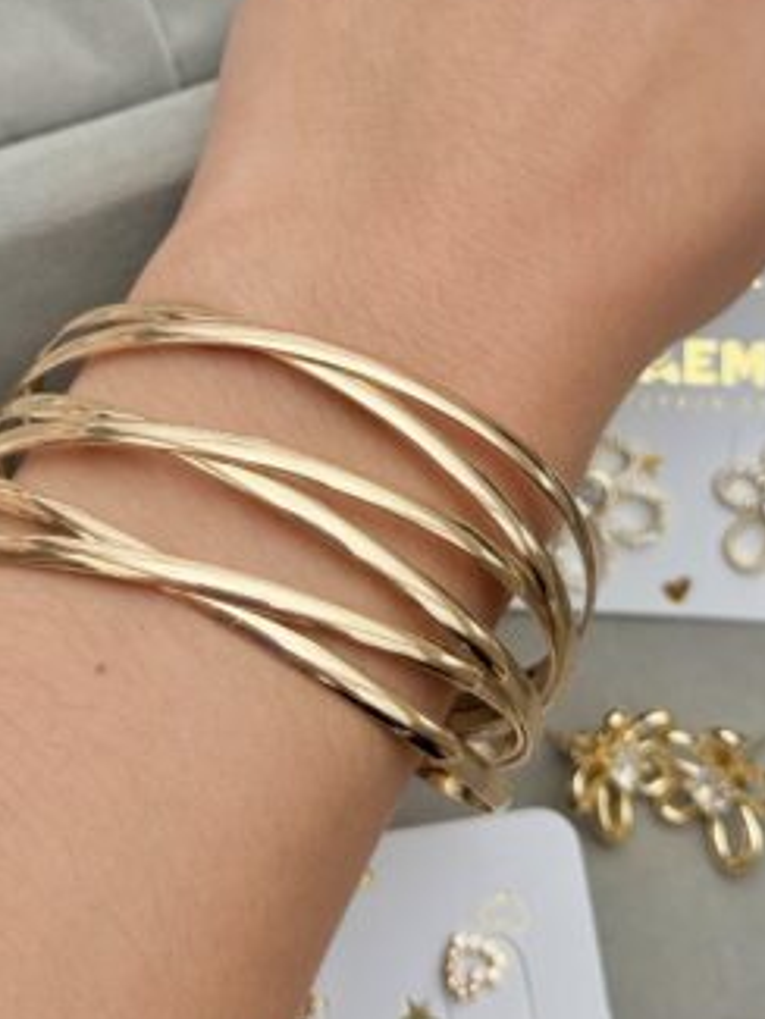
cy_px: 430
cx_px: 314
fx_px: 1737
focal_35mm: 59
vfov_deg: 32.6
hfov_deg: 24.8
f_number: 1.78
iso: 64
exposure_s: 1/359
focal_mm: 6.76
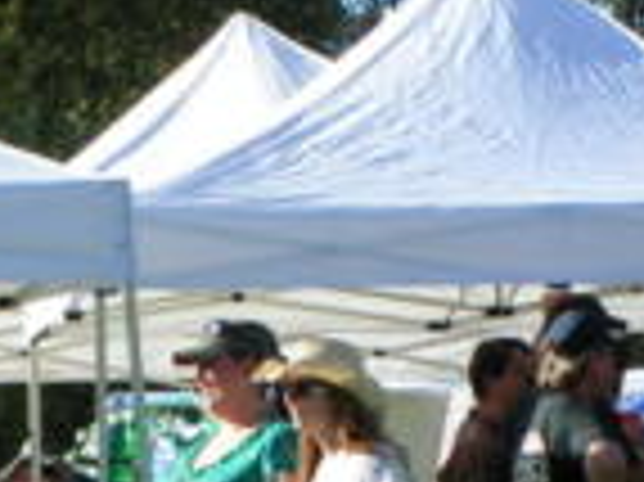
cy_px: 655
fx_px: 6766
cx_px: 275
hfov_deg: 5.4
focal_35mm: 364
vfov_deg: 4.1
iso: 50
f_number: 5.6
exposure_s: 1/250
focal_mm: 15.9
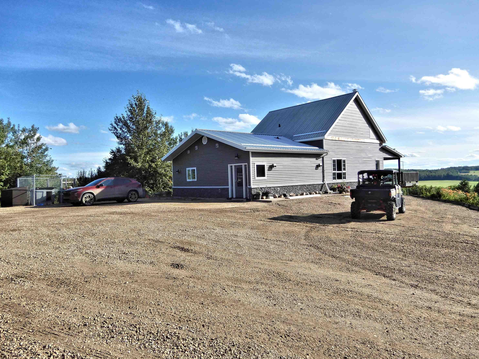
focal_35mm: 25
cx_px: 233
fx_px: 346
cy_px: 176
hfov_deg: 69.4
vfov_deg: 54.9
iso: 80
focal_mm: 4.3
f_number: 3.4
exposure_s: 1/1250
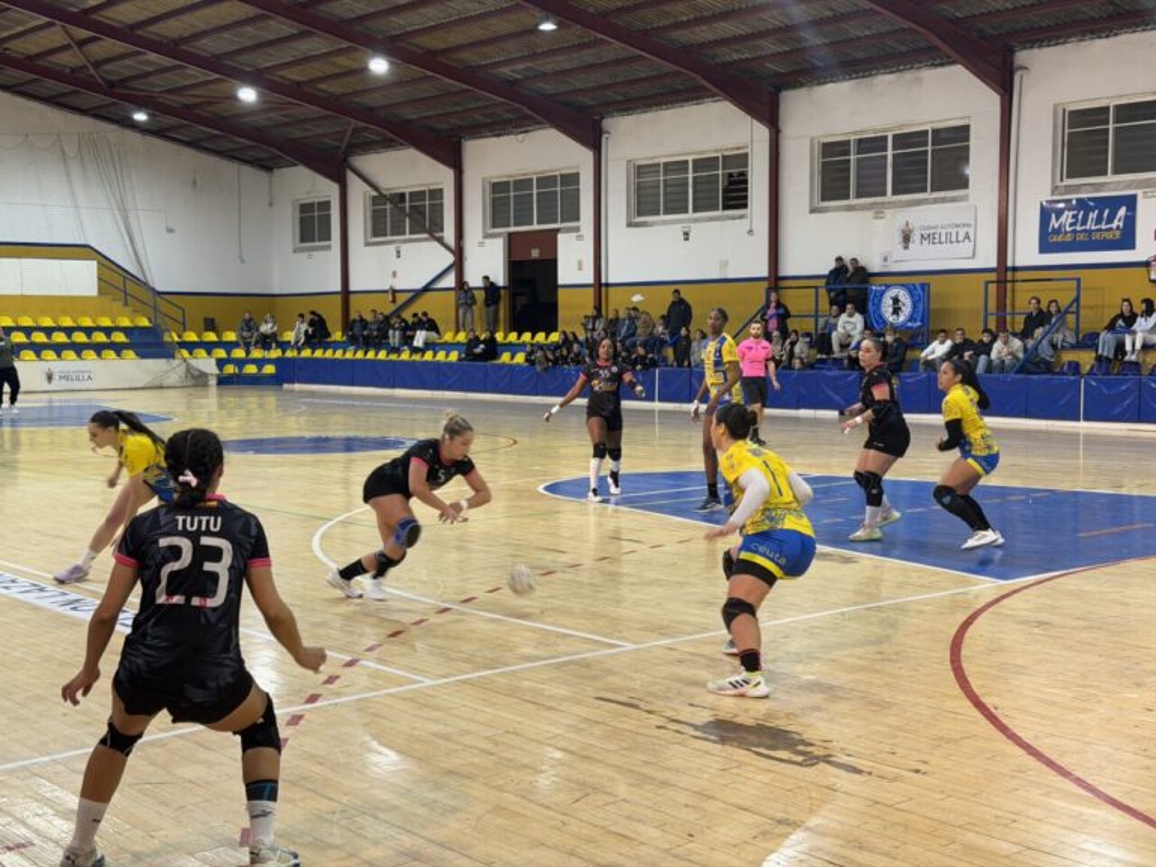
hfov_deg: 39.7
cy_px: 434
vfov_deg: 30.3
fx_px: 1603
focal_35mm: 48
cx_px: 578
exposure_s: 1/50
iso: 64
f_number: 1.78
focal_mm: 6.76
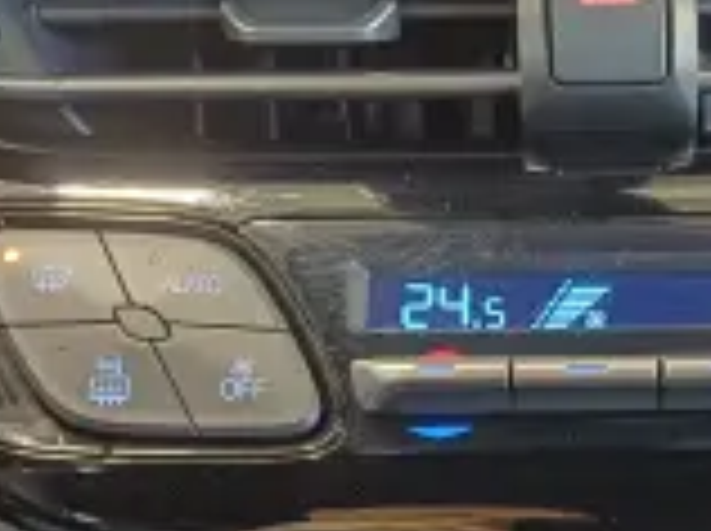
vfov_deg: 25.3
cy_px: 387
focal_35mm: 57
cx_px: 634
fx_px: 1169
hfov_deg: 32.2
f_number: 1.8
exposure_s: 1/25
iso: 640
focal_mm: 4.65
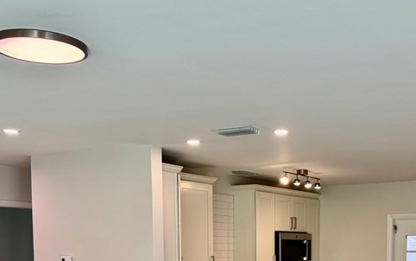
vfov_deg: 22.4
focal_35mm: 54
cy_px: 300
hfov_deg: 36.9
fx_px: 613
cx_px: 292
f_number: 1.78
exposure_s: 1/124
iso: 50
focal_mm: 6.76
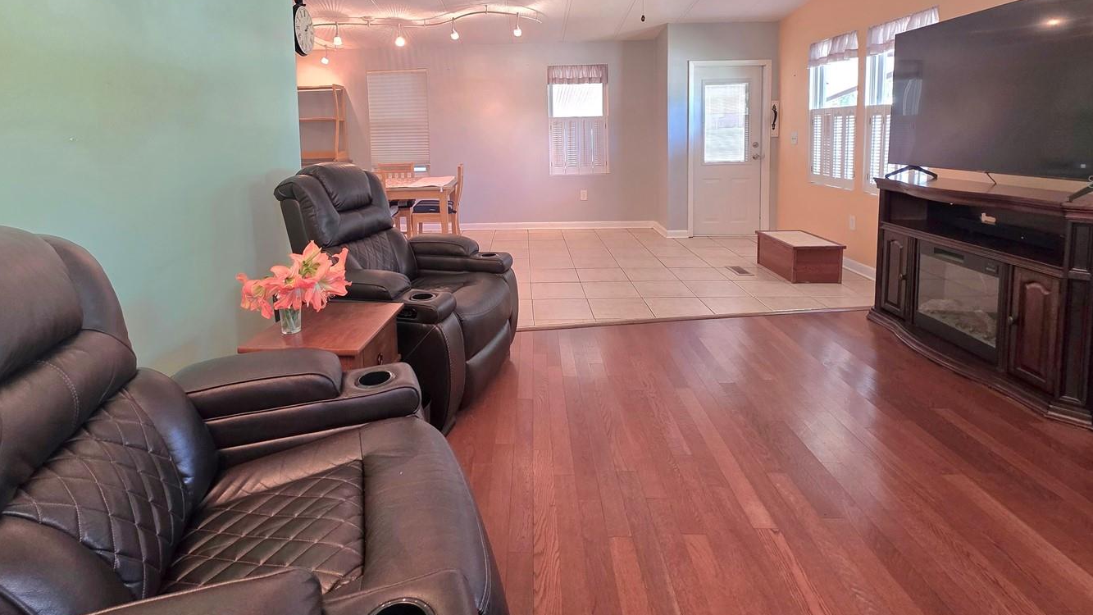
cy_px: 181
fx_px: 493
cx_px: 509
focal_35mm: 17
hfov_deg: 95.8
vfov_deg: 61.6
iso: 200
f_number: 1.9
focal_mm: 2.2
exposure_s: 1/60.2
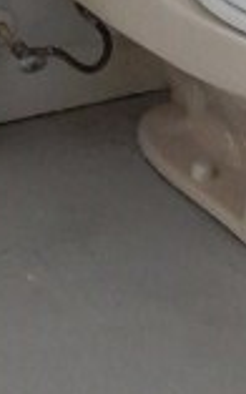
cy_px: -336
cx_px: -73
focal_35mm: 130
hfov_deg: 9.9
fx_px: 1396
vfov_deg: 14.1
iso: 400
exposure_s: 1/30
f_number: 3.7
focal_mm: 4.5
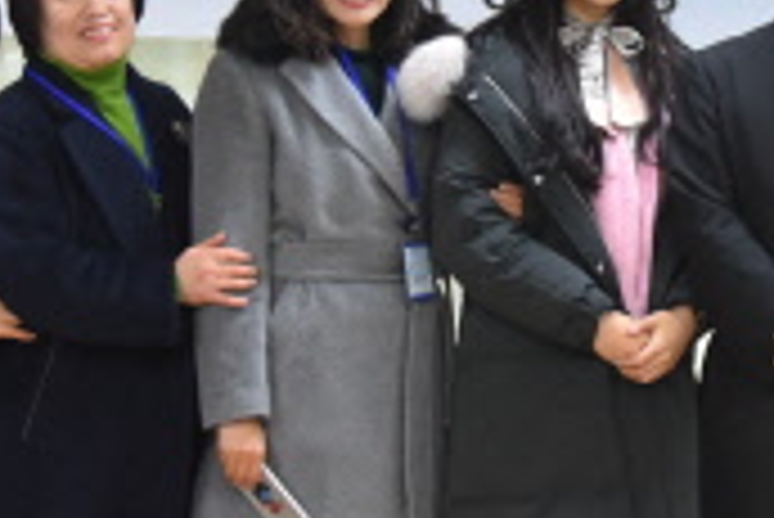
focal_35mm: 145
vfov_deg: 9.5
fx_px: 3120
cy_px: 153
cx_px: 738
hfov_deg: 14.0
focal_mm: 26
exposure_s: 1/80
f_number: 4.5
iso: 800
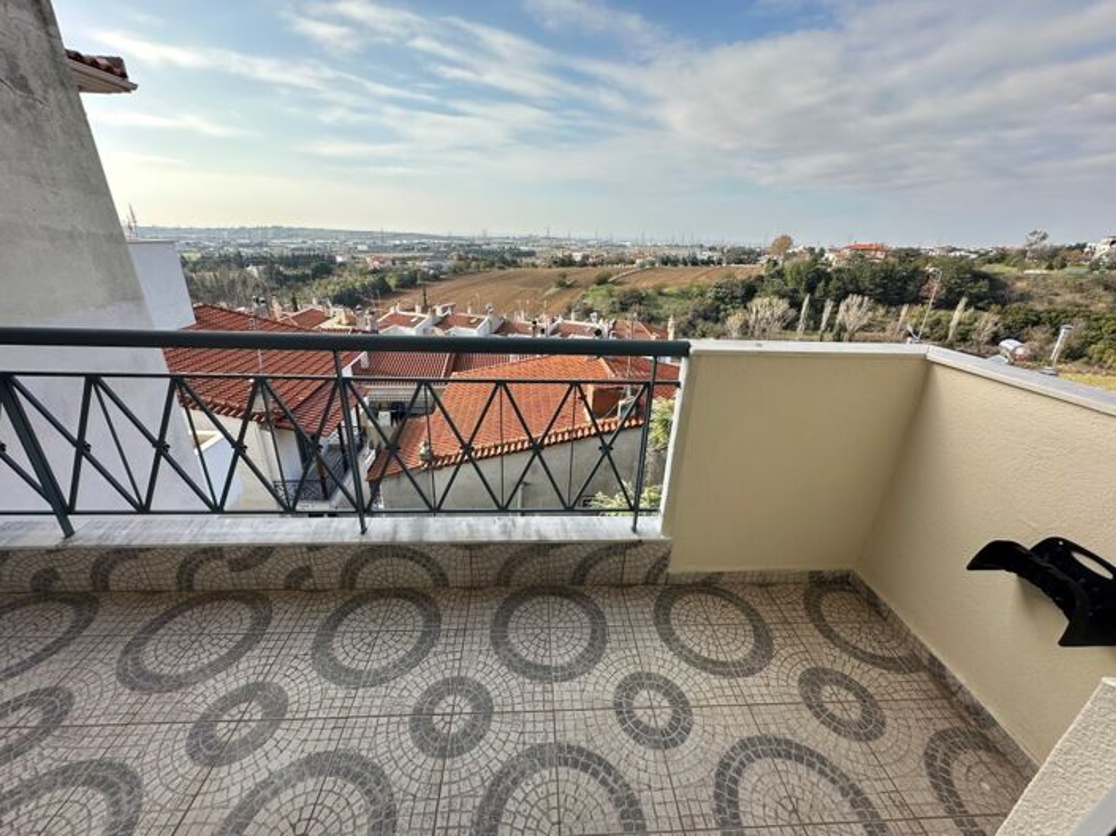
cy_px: 418
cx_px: 558
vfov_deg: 85.6
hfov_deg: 102.1
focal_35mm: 14
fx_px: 451
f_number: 2.2
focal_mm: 2.22
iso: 40
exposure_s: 1/643
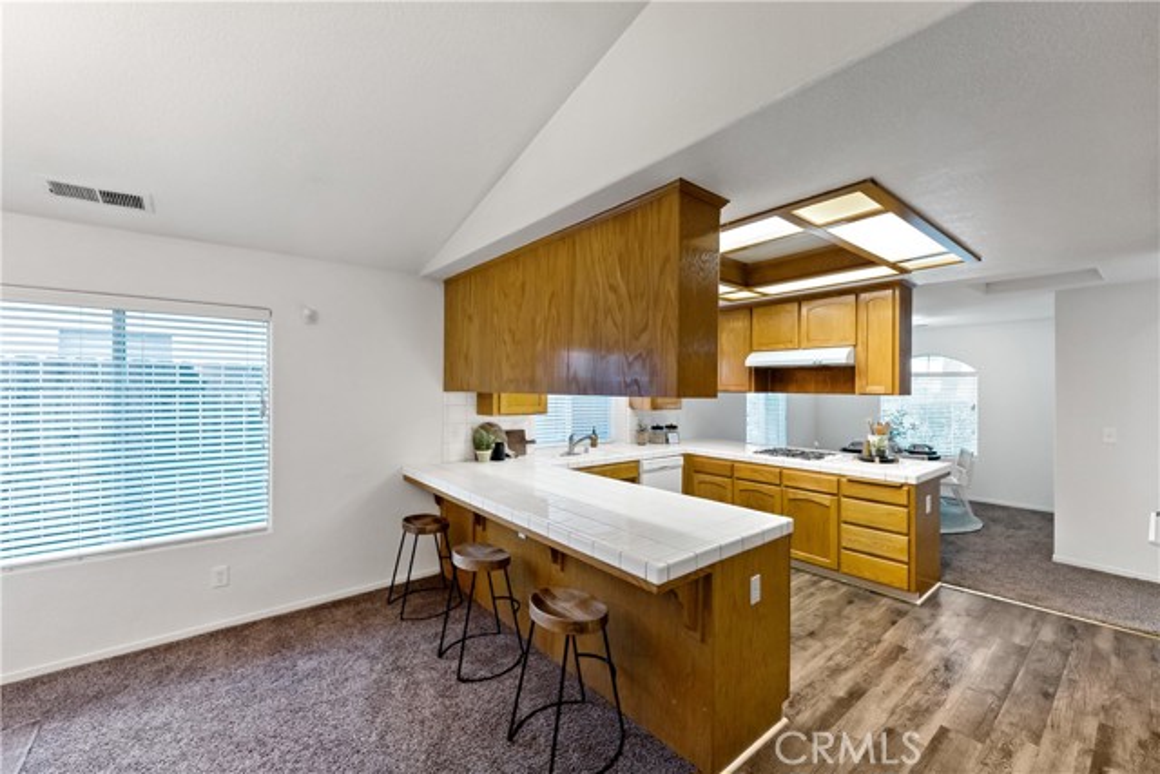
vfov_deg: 81.2
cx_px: 580
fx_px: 451
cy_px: 387
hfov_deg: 104.2
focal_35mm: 14
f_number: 3.5
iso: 1250
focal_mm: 14
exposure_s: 1/160
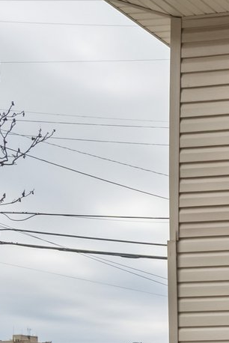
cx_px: 587
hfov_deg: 13.3
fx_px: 638
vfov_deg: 29.5
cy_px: 264
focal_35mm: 67
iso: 100
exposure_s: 1/320
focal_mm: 10
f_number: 8
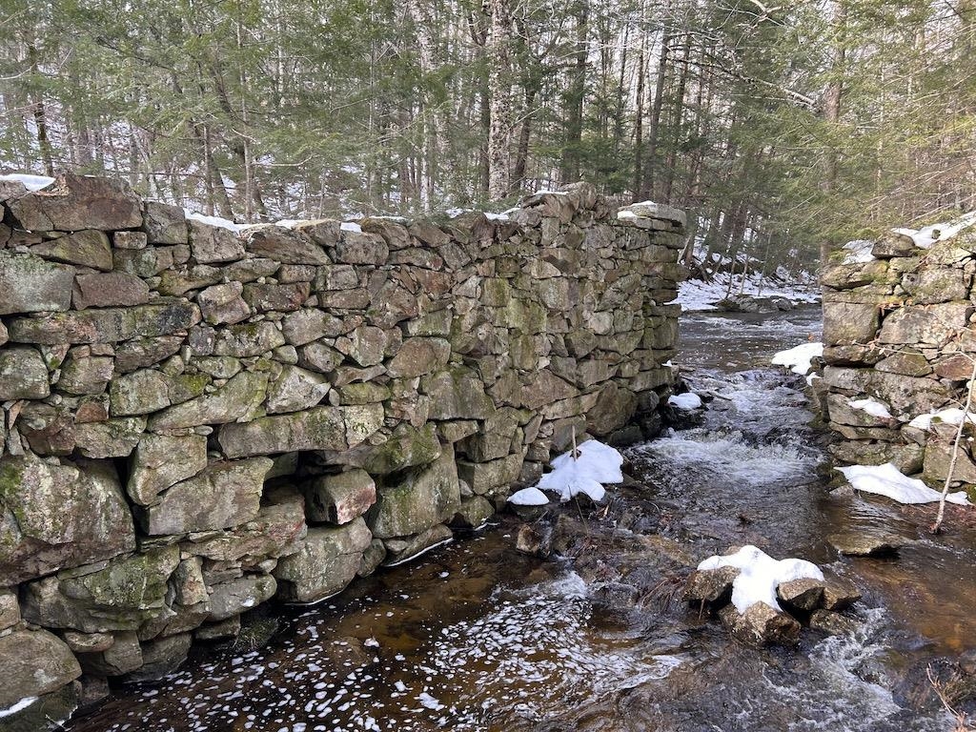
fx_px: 733
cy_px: 366
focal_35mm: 26
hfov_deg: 67.3
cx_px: 488
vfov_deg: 53.1
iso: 32
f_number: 1.5
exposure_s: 1/134
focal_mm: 5.7
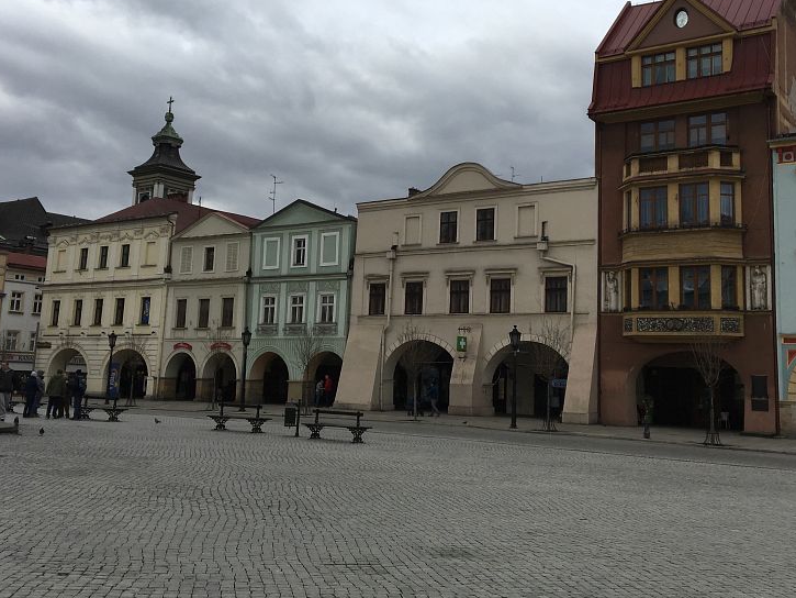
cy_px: 236
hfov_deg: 46.7
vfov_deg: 35.8
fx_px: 920
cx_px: 435
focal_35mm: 40
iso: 25
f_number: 2.2
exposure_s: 1/2198
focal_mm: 4.15
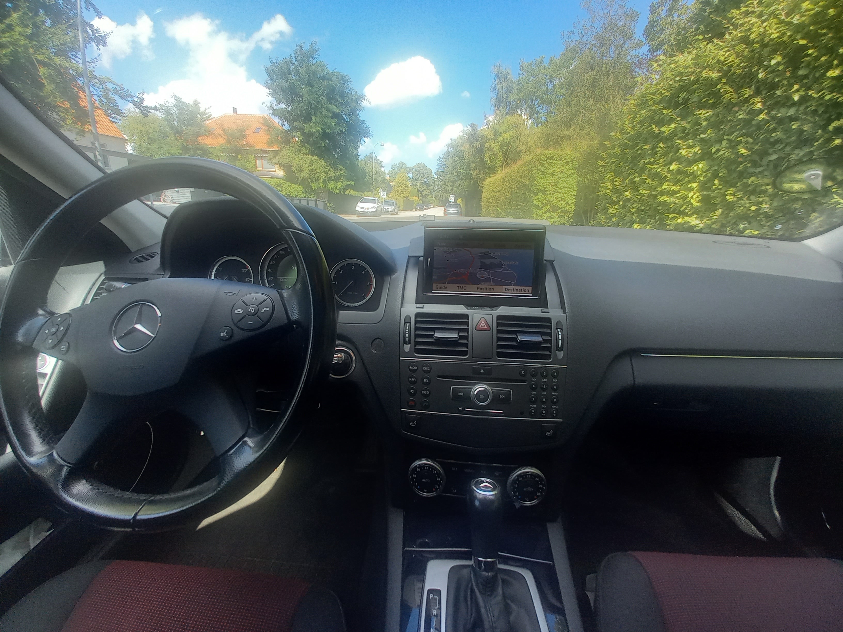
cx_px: 422
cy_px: 316
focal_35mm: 13
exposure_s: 1/120
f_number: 2.2
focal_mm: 1.42
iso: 64
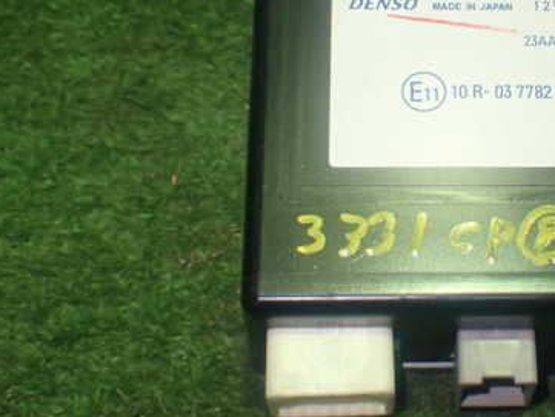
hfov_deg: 23.3
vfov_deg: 17.7
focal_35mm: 83
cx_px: 430
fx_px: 1331
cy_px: 112
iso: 500
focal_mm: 9.01
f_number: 3.2
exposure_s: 1/50
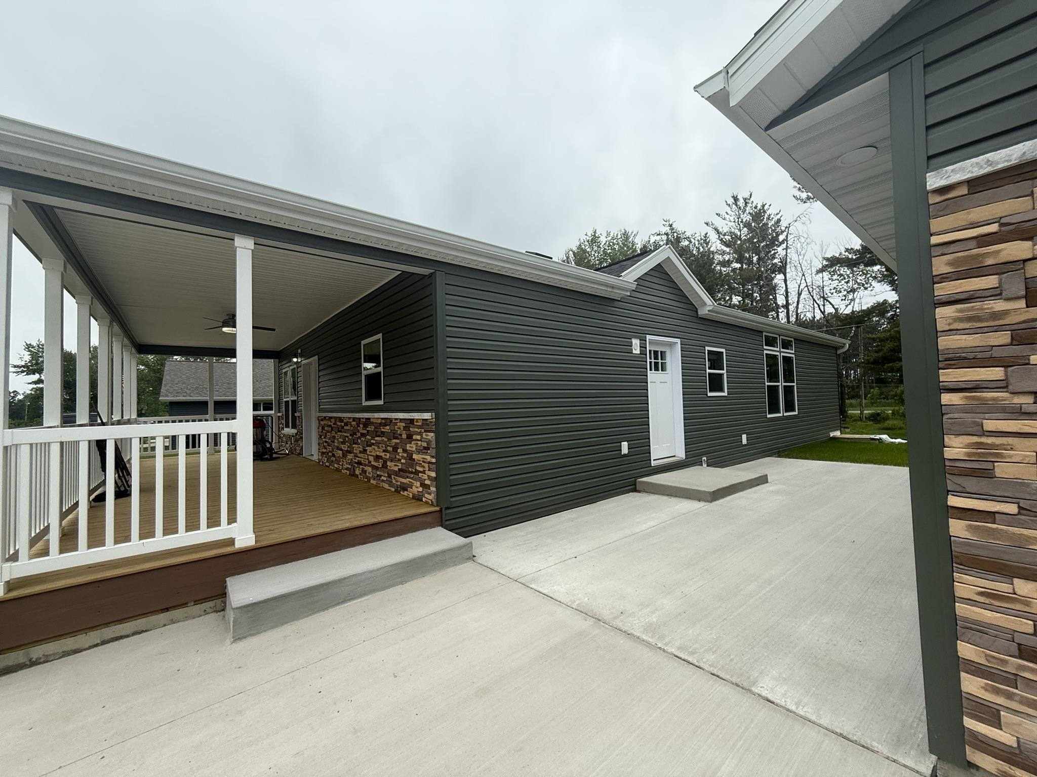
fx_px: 419
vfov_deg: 85.7
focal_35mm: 14
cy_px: 388
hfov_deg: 102.1
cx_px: 518
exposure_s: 1/914
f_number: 2.2
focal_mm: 2.22
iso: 64
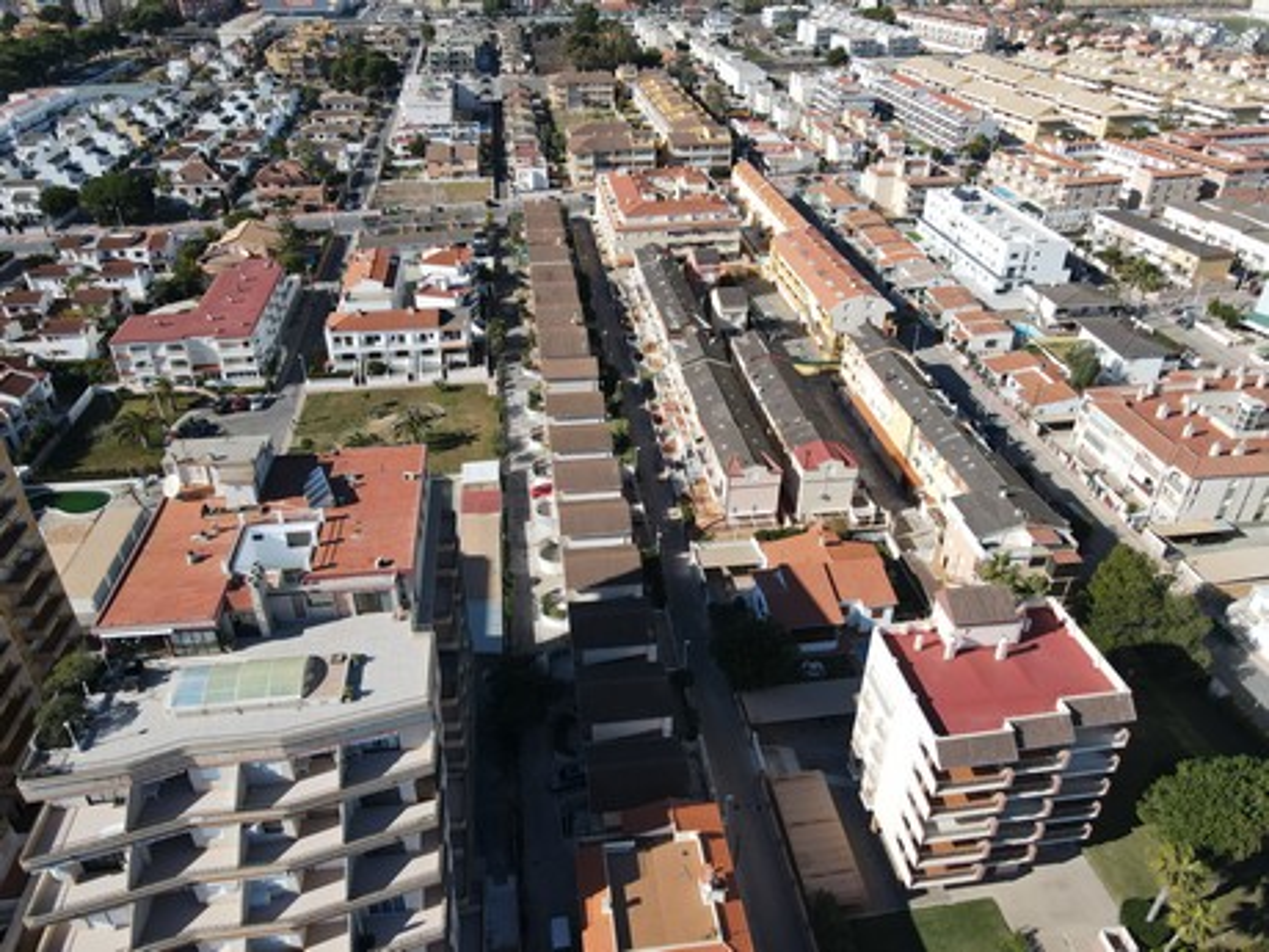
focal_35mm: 24
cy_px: 476
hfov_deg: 71.6
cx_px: 634
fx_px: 880
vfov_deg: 56.8
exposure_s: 1/640
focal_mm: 4.5
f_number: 2.8
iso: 100
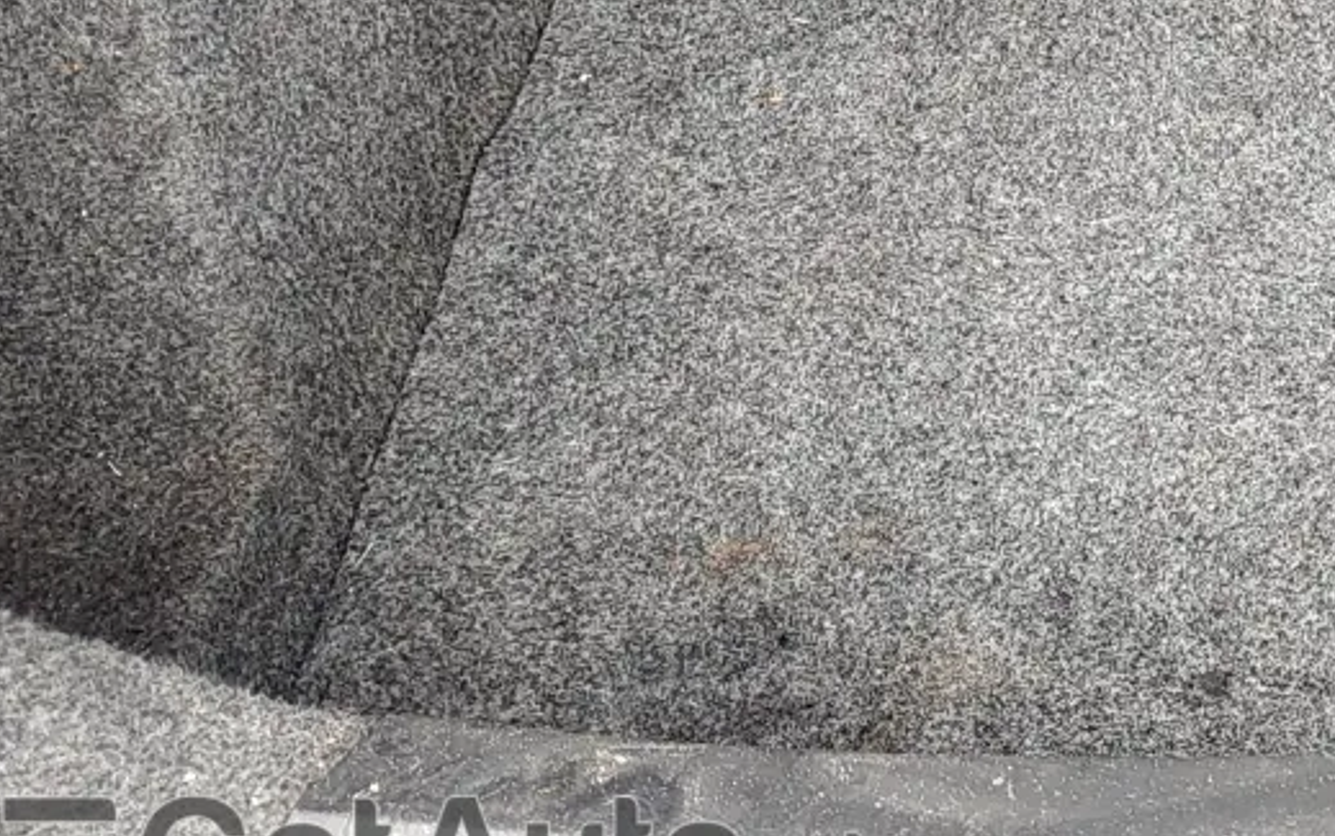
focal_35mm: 63
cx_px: 1705
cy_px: -336
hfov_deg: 27.5
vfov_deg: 18.7
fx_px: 2293
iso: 519
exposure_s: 1/50
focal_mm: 5.56
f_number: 1.8
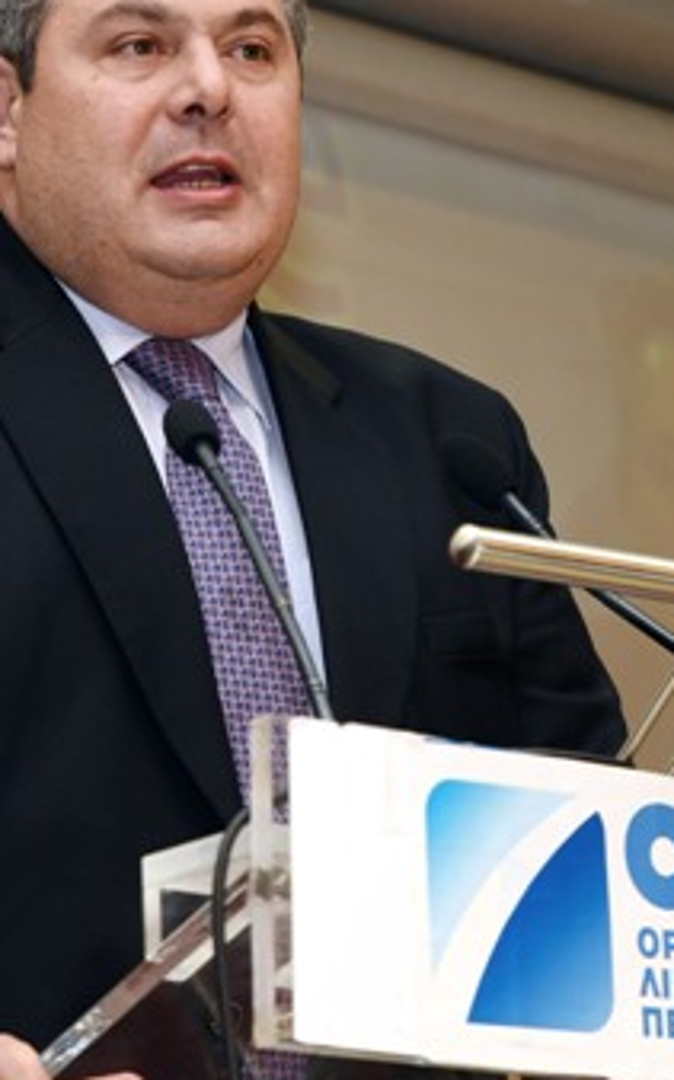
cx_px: 447
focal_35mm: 169
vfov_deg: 12.4
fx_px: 4971
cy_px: 484
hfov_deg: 7.8
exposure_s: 1/125
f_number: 5.6
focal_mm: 70
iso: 1250
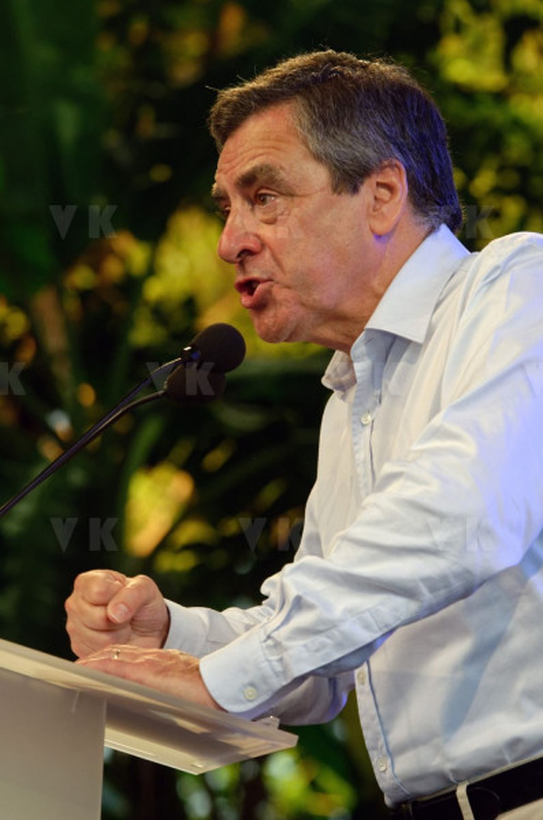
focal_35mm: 262
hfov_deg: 5.2
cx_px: 272
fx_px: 5970
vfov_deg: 7.9
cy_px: 410
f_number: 5.6
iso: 800
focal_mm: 175
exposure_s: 1/250
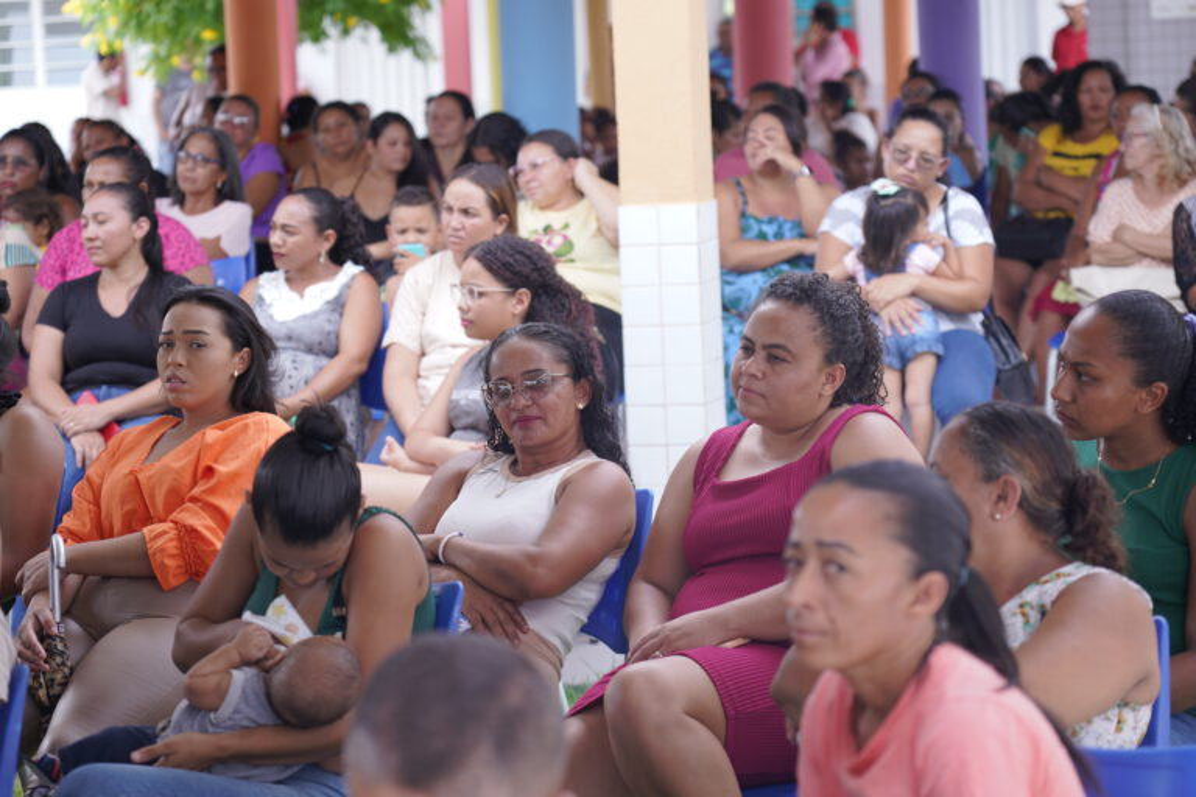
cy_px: 398
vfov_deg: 13.0
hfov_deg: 19.5
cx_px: 598
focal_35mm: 105
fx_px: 3488
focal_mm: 105
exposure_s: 1/100
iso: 200
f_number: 4.5
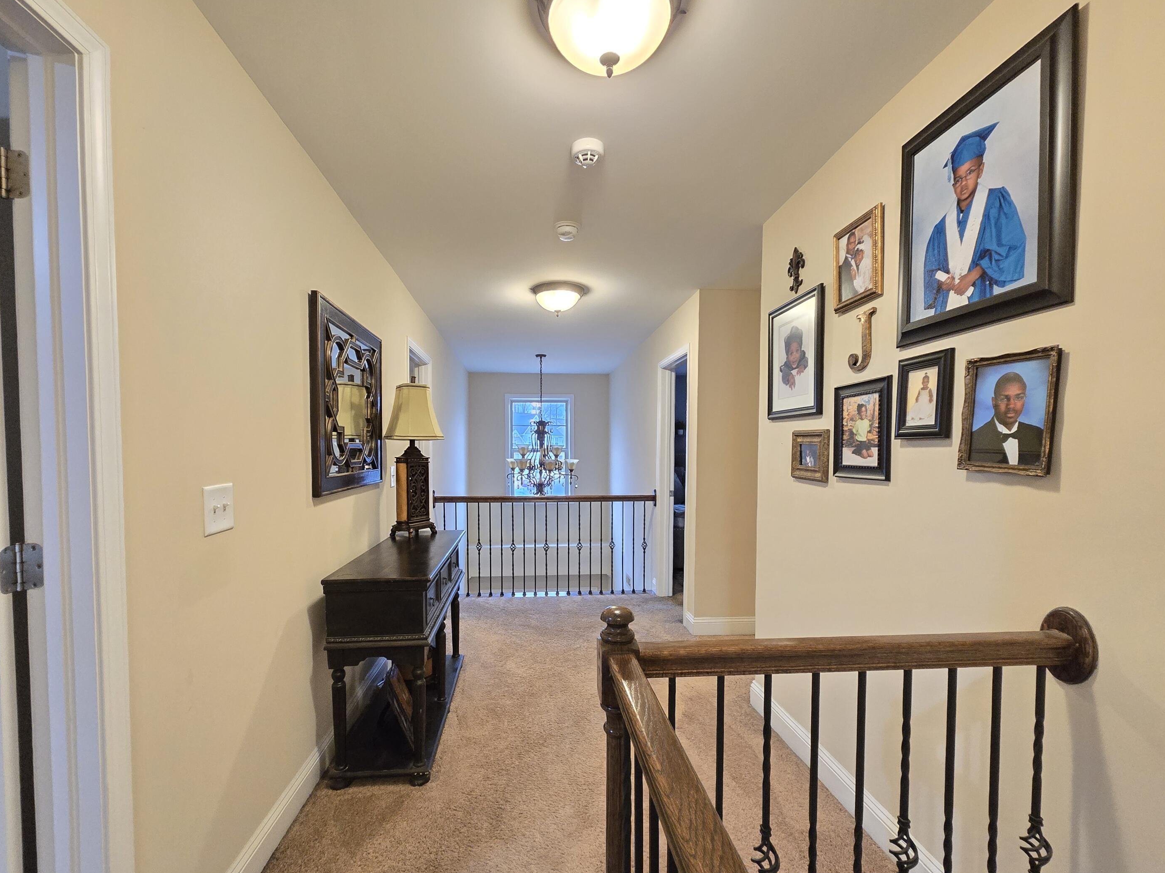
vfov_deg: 85.5
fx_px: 471
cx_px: 565
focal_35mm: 14
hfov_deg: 102.0
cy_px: 466
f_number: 2.2
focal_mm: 2.2
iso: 500
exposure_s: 1/60
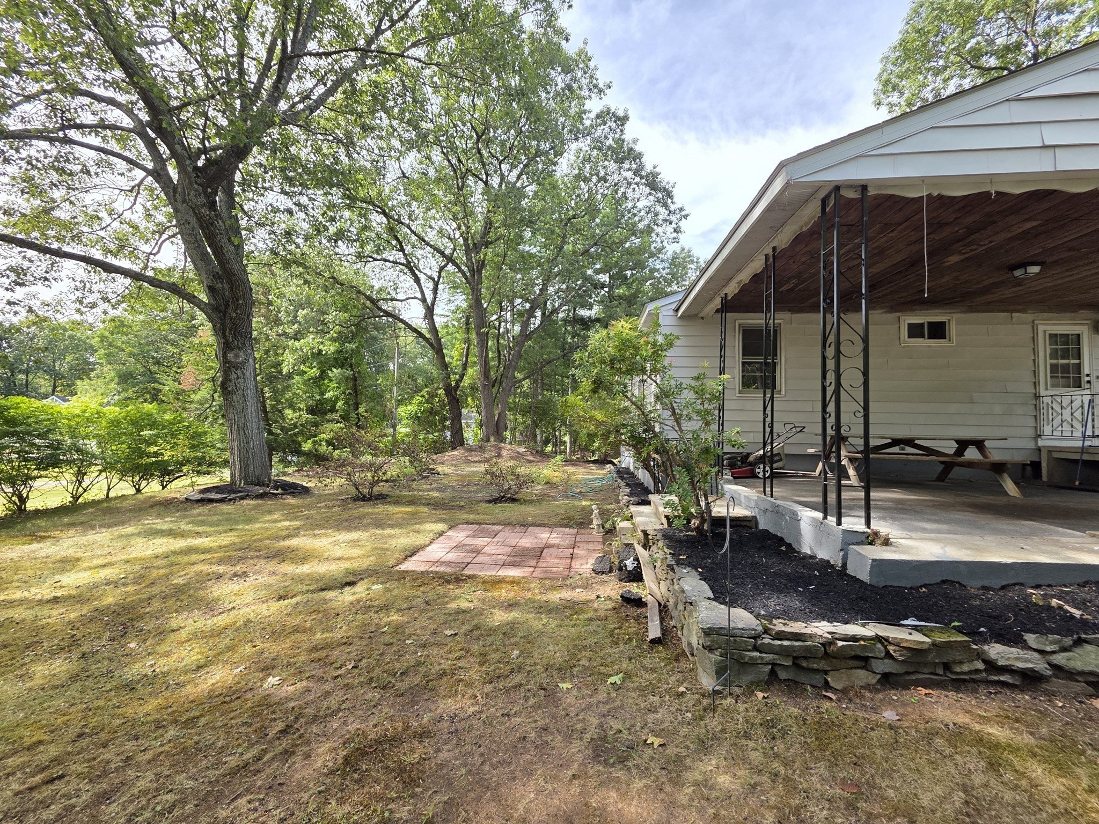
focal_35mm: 13
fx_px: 413
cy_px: 412
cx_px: 550
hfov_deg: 106.2
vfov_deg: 89.9
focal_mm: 2.2
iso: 40
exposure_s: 1/328
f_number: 1.9
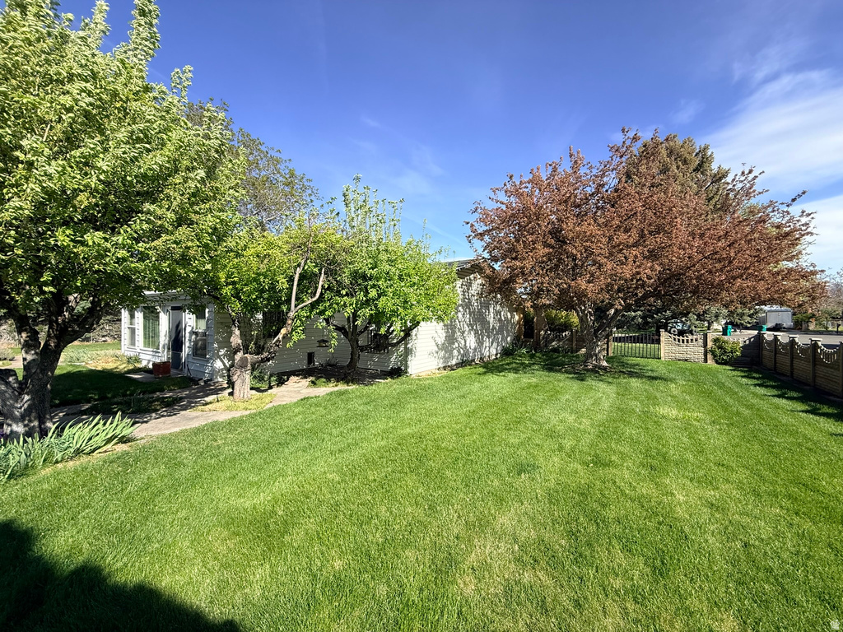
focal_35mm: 14
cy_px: 316
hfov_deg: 102.1
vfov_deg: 85.7
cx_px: 422
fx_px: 341
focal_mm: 2.22
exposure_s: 1/1698
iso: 64
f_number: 2.2
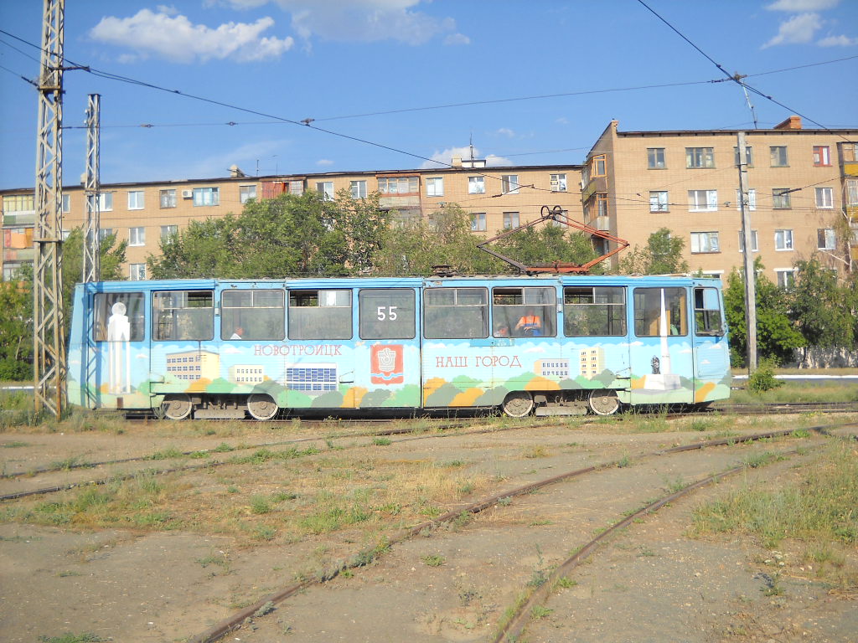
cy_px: 322
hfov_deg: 45.8
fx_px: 1016
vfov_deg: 35.1
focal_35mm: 41
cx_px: 429
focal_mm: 6.72
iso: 64
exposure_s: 1/309
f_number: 5.5
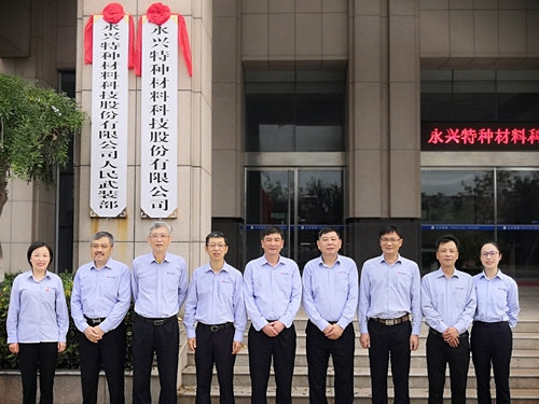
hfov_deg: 38.9
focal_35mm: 49
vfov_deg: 29.7
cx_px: 270
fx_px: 763
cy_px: 202
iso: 50
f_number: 1.8
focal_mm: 3.95
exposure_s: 1/408
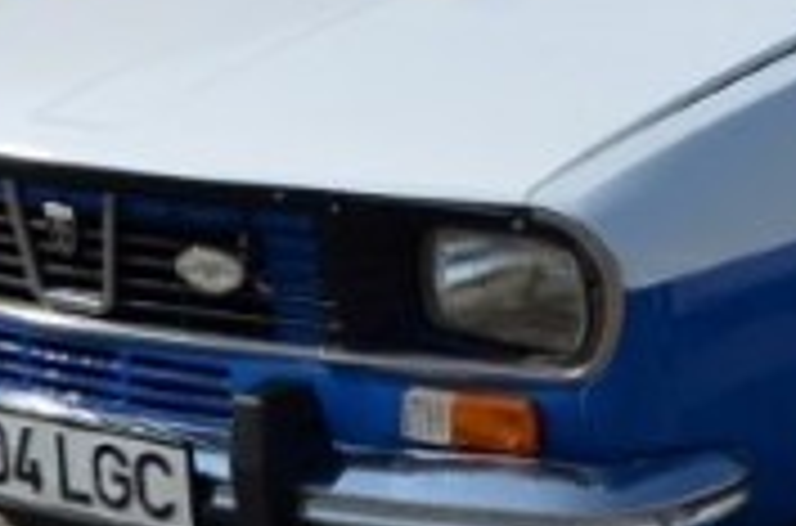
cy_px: -110
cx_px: 135
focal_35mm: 178
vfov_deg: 7.6
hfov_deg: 11.5
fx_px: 3925
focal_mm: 30
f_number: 9
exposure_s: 1/320
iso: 100
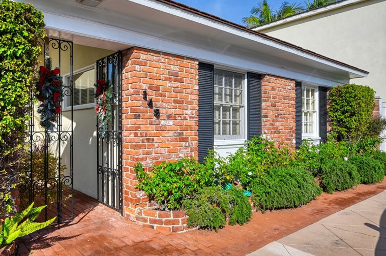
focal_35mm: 27
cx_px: 144
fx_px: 289
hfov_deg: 66.4
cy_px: 122
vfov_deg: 47.8
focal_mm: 20
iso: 200
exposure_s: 1/160
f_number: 14
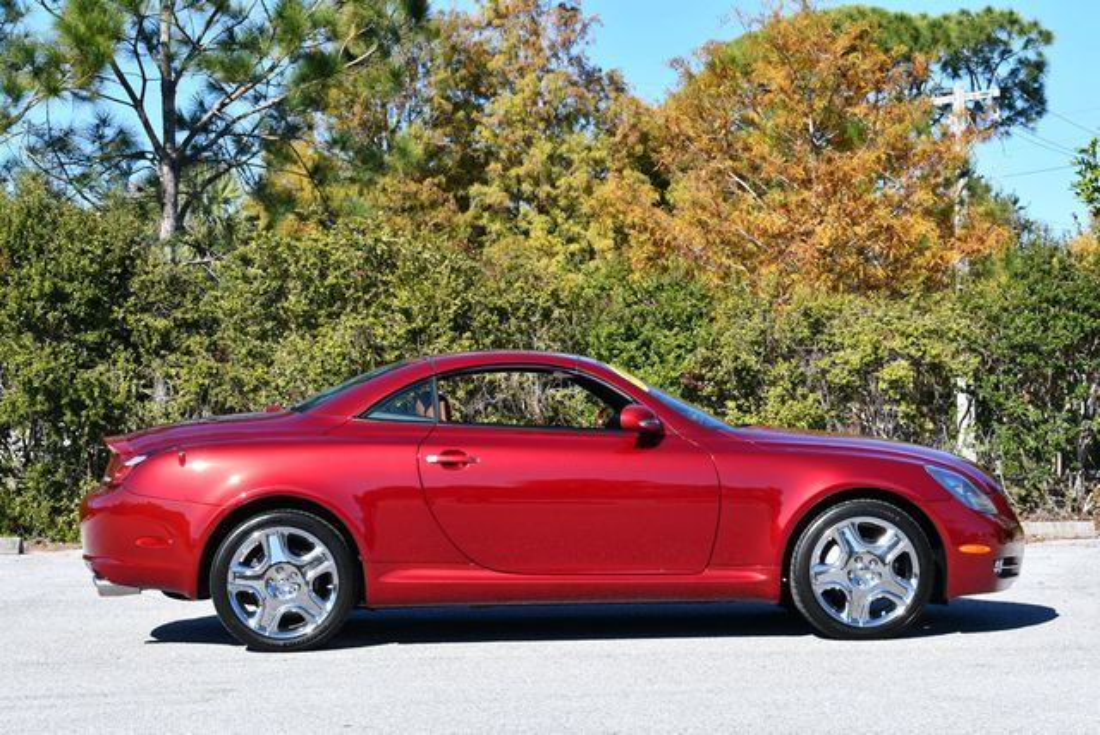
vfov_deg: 16.3
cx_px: 550
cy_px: 368
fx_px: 2569
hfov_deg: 24.2
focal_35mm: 84
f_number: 8
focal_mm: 42
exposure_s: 1/250
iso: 110
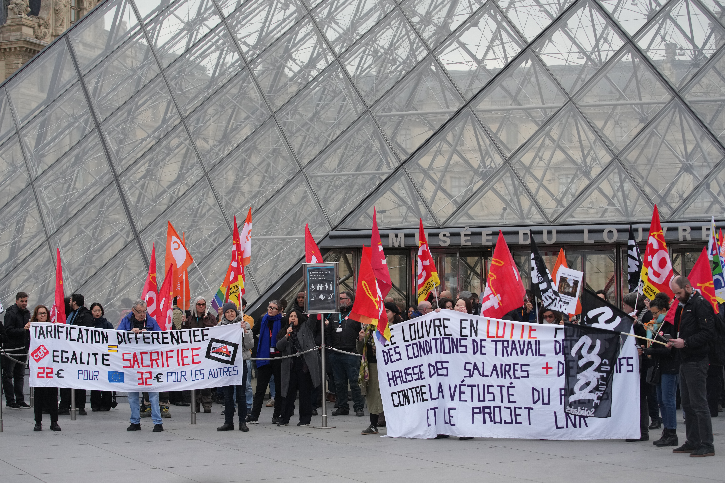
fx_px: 1410
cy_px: 242
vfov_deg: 19.5
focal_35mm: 70
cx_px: 362
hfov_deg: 28.8
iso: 1000
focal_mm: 70
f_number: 4
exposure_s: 1/1600
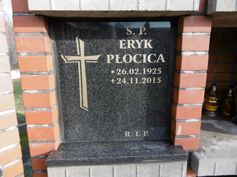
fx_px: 164
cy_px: 88
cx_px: 118
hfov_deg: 71.6
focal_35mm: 24
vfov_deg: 56.8
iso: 100
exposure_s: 1/200
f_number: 3.1
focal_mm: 4.3
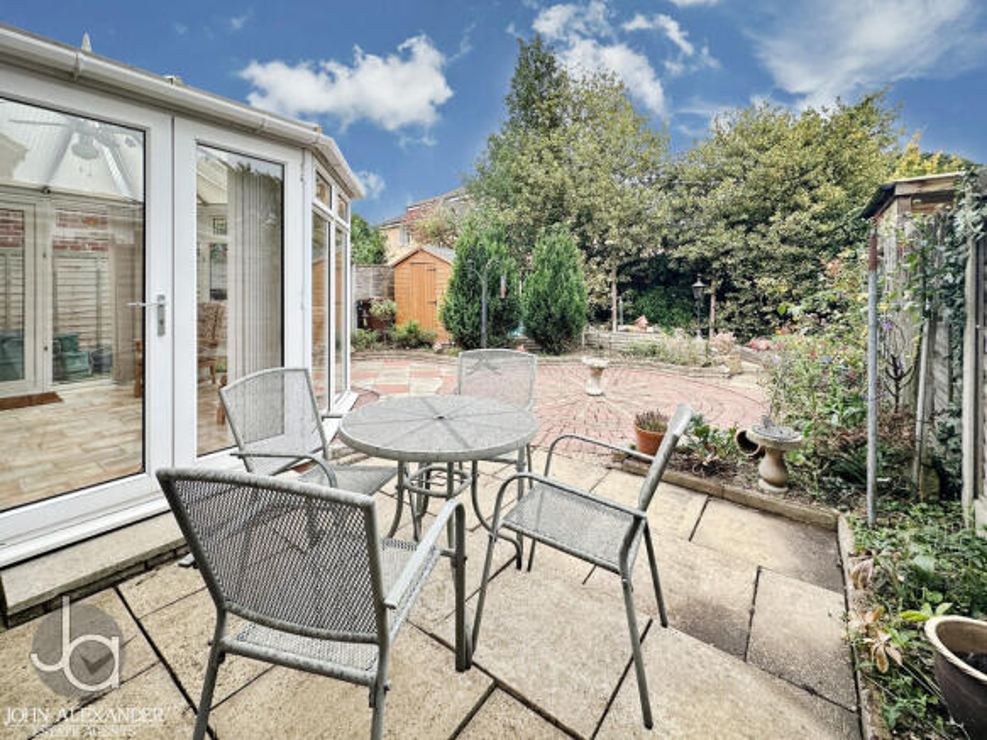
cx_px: 494
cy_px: 370
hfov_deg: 102.1
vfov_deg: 85.7
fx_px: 399
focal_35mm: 14
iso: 64
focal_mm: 2.22
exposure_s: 1/99
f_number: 2.2
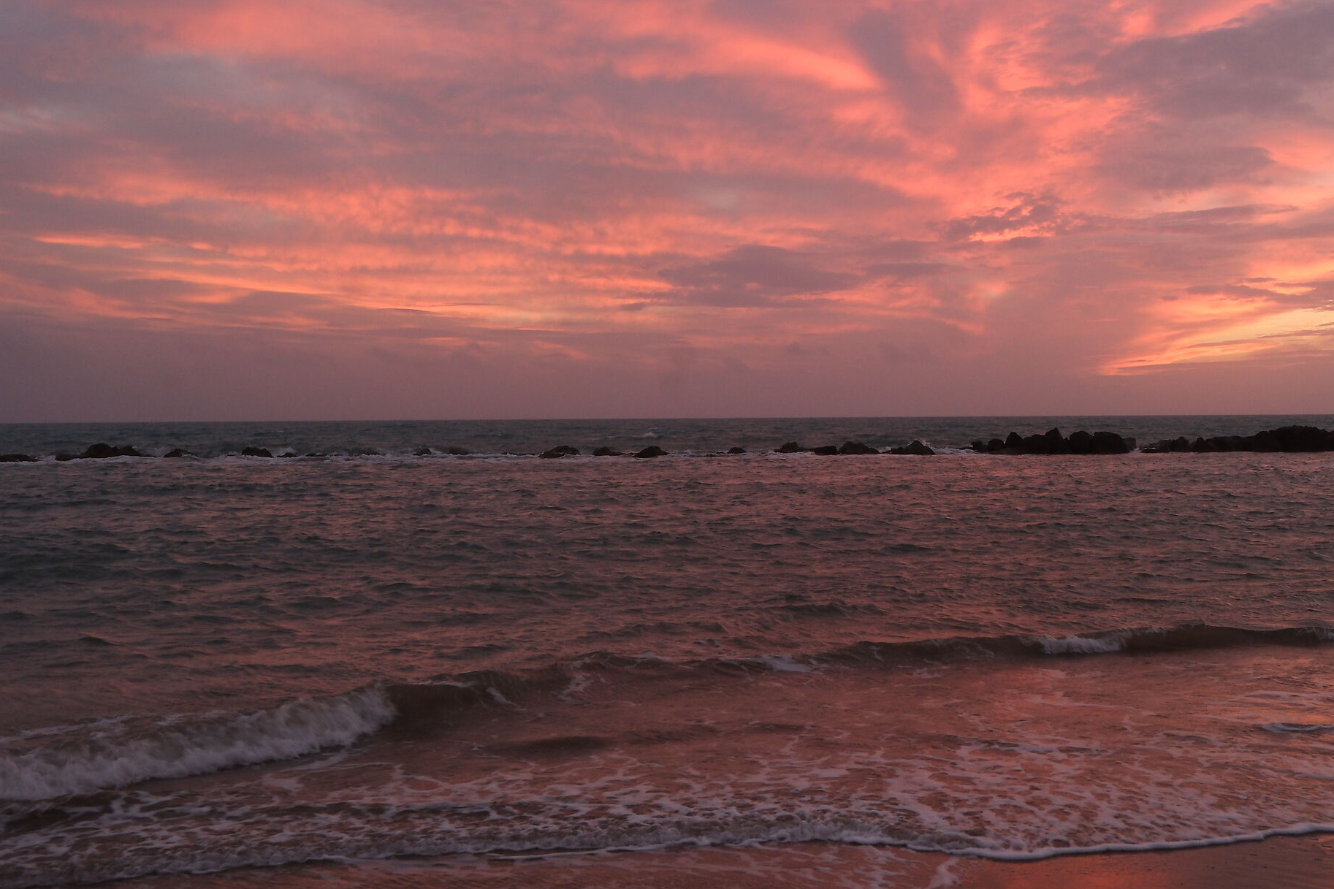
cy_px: 350
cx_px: 815
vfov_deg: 29.2
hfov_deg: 42.5
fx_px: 1704
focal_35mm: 46
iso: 1000
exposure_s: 1/34
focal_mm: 23
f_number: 11
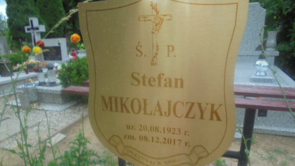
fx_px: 227
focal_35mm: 29
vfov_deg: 39.9
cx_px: 146
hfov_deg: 66.0
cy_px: 107
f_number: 3.5
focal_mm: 4.6
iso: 100
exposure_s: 1/200
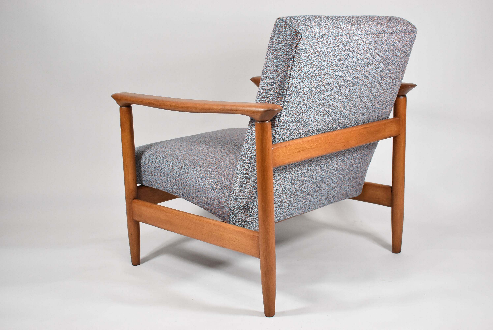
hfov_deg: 42.3
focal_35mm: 46
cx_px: 246
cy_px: 165
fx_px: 637
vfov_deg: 29.0
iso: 1100
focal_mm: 31
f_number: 4.2
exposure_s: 1/125
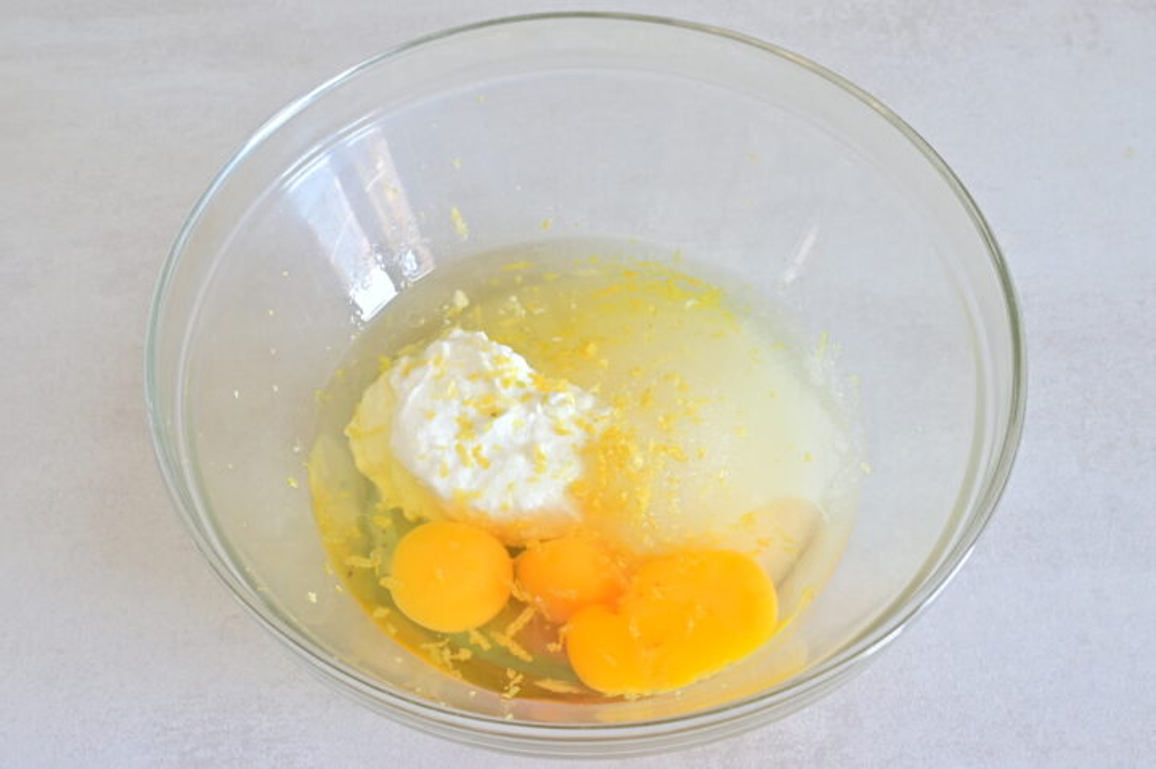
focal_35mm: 45
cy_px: 384
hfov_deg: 43.6
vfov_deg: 29.8
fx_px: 1444
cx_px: 578
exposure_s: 1/4
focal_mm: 30
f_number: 11
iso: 200
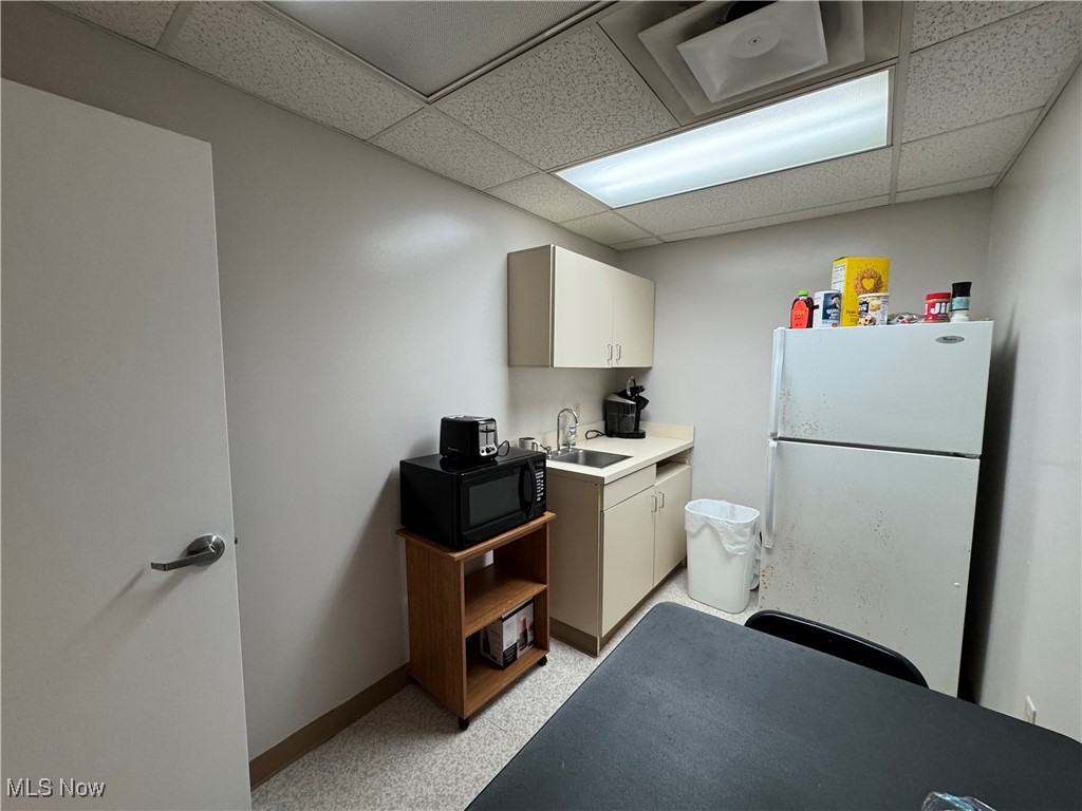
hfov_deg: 102.1
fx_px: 438
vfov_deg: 85.7
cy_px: 406
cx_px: 541
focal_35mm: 14
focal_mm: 2.22
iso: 250
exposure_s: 1/120
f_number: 2.2
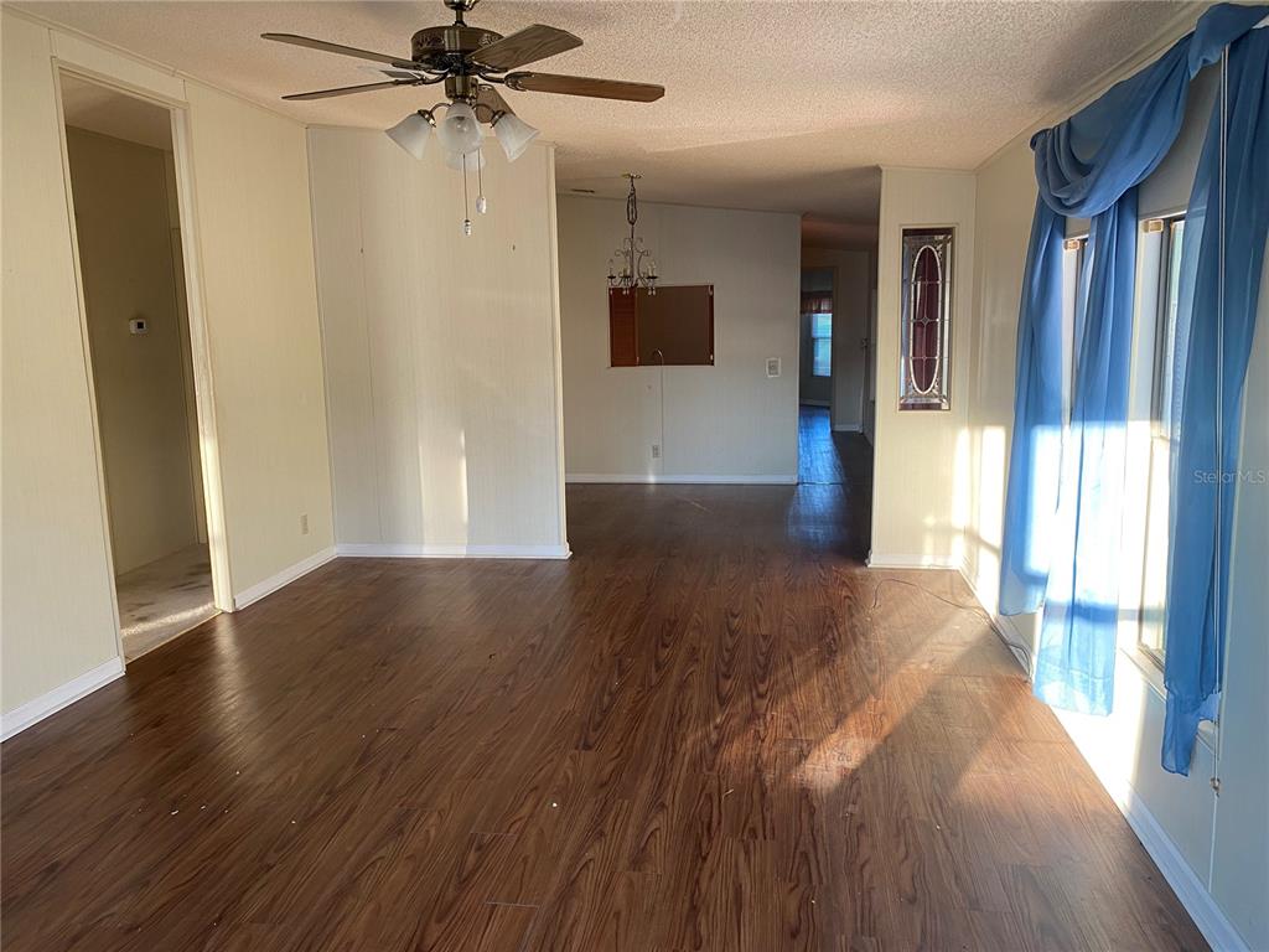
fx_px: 953
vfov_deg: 53.1
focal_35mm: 26
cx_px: 634
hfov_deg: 67.3
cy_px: 476
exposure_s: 1/60
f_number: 1.8
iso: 80
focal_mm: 4.25
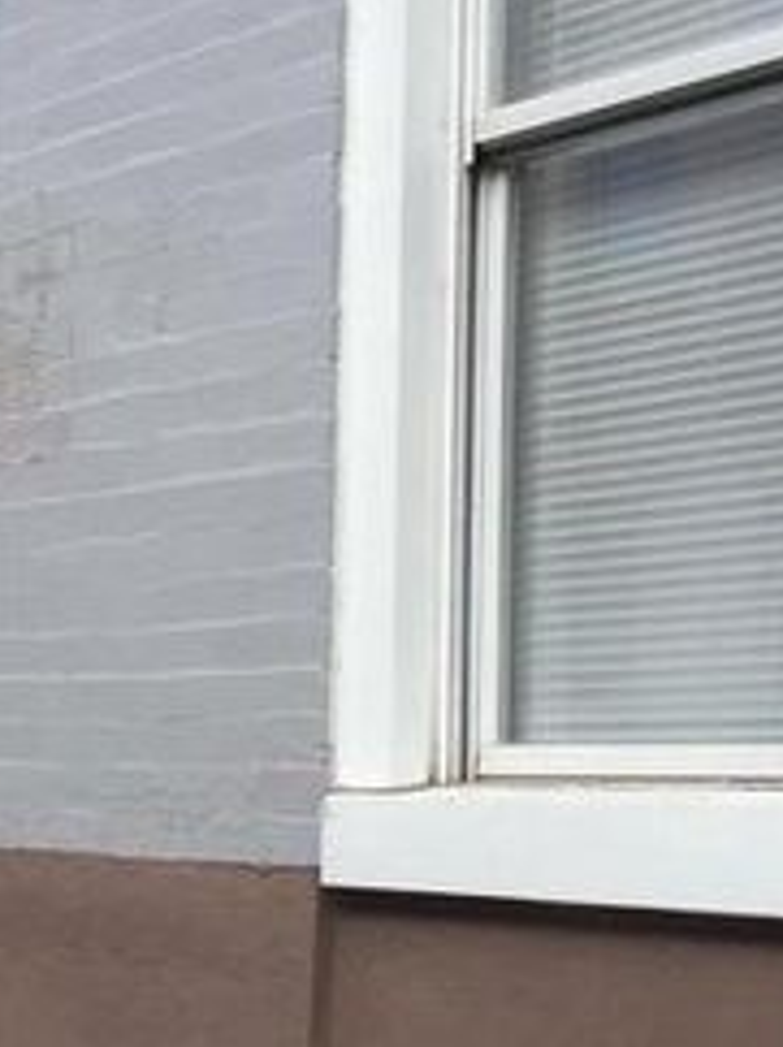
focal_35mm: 80
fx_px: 2417
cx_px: 108
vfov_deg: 24.1
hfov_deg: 18.2
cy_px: 798
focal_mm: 4.15
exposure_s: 1/1068
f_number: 2.2
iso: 32
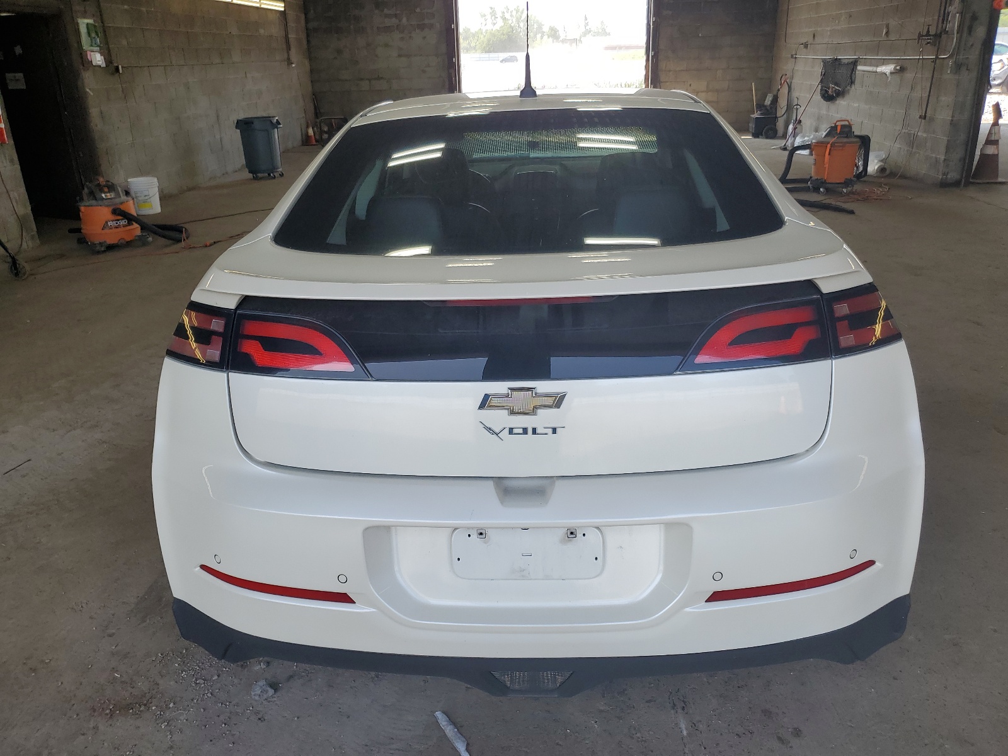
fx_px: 757
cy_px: 378
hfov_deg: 67.3
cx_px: 504
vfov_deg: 53.1
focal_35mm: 26
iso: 50
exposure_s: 1/588
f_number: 1.5
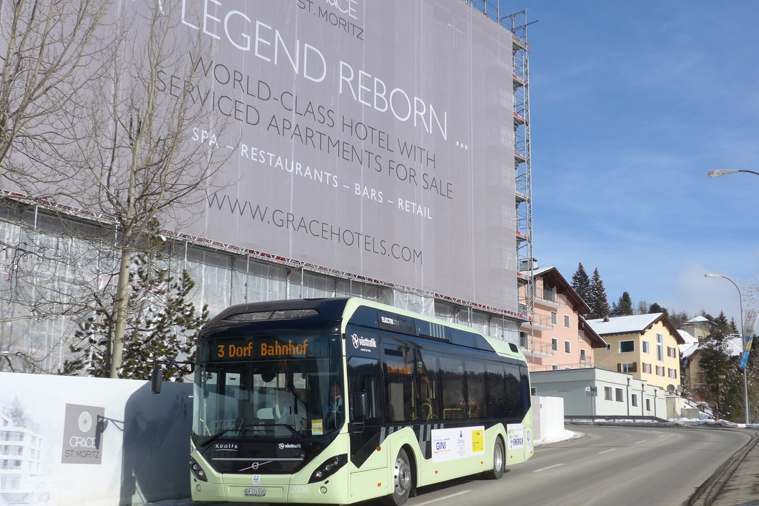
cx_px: 387
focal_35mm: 46
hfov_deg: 42.7
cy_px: 295
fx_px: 970
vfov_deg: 29.2
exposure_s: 1/1600
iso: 80
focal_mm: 8.4
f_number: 3.5
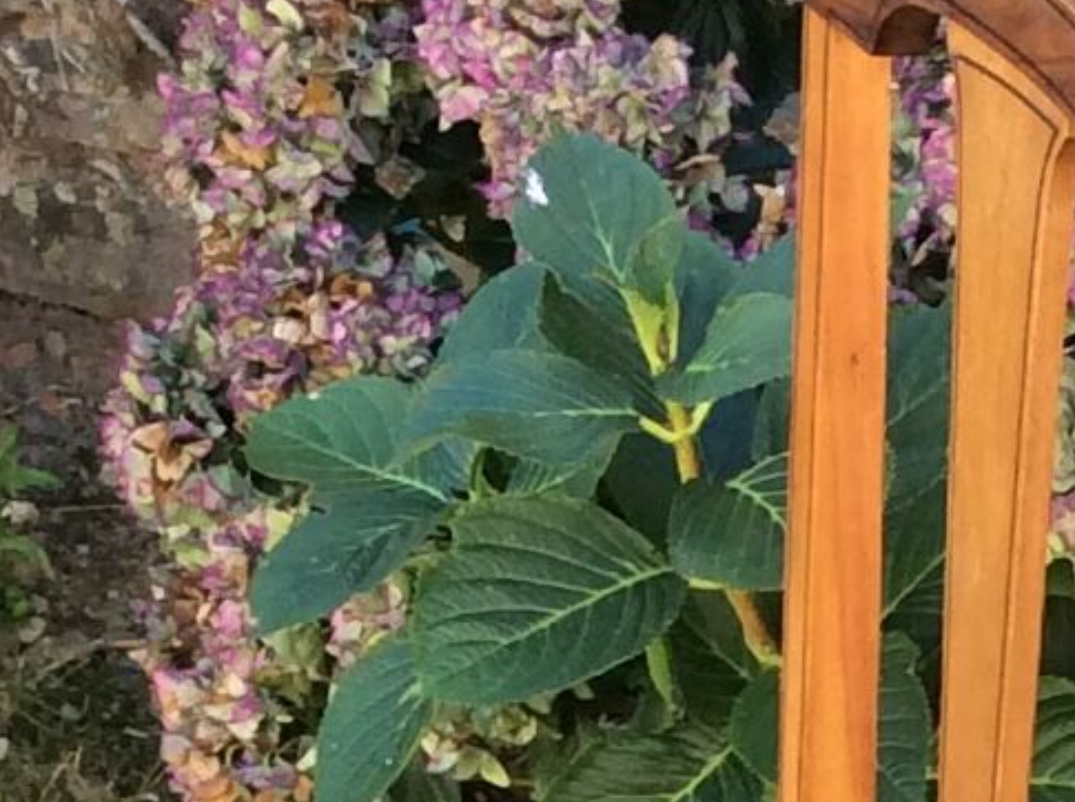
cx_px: 1292
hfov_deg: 11.4
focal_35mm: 171
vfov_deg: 8.1
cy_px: 1828
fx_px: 5301
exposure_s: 1/100
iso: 40
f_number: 2.4
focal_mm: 3.3
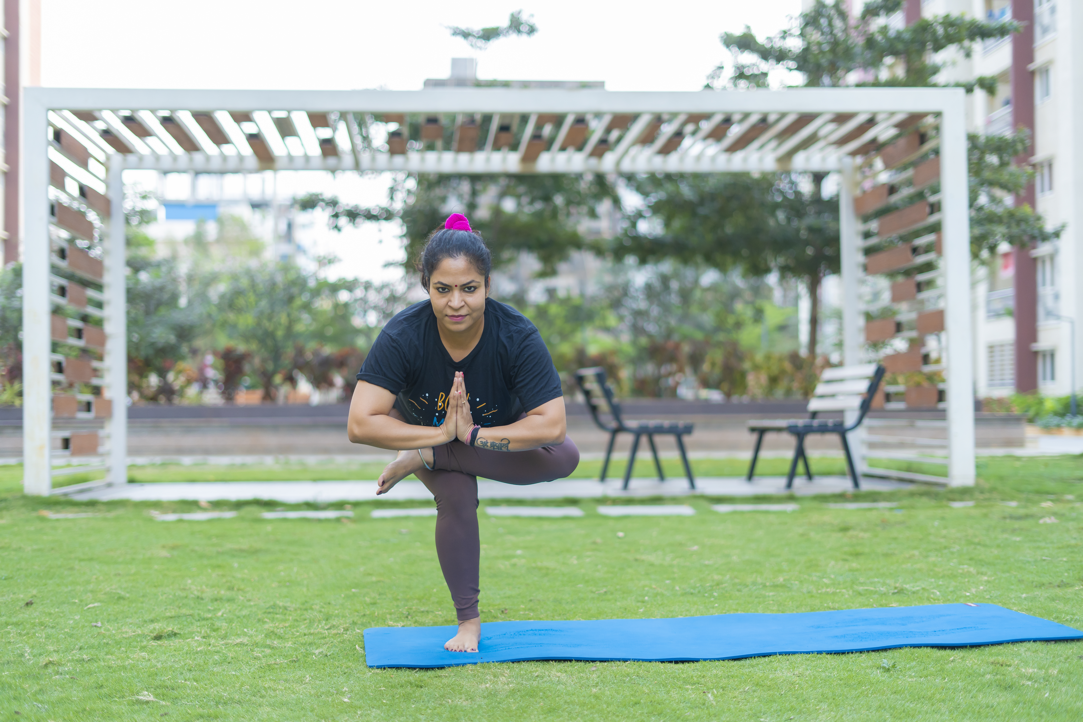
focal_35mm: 50
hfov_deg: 39.6
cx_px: 542
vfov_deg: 27.0
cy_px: 361
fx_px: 1504
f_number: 1.8
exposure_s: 1/320
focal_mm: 50
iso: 640
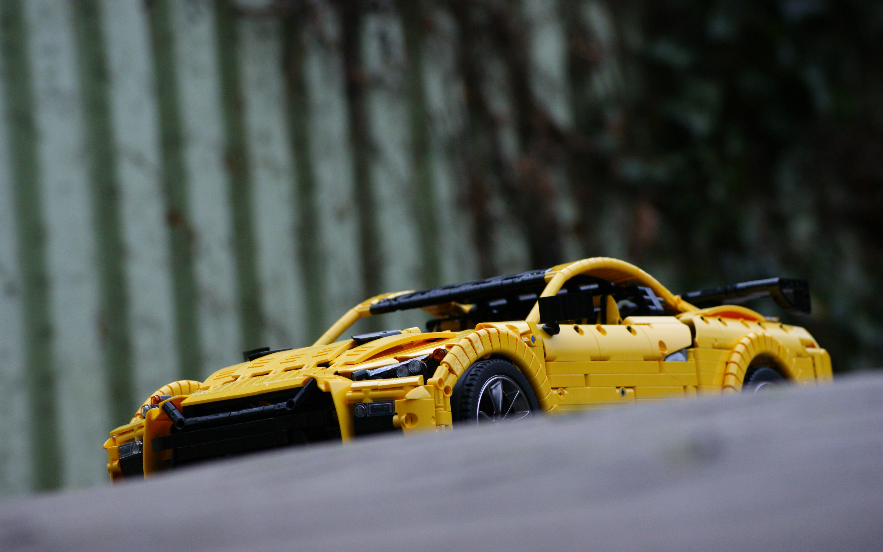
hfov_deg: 13.7
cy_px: 271
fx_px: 3682
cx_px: 442
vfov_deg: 8.6
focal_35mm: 153
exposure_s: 1/250
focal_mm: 100
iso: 400
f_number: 5.6
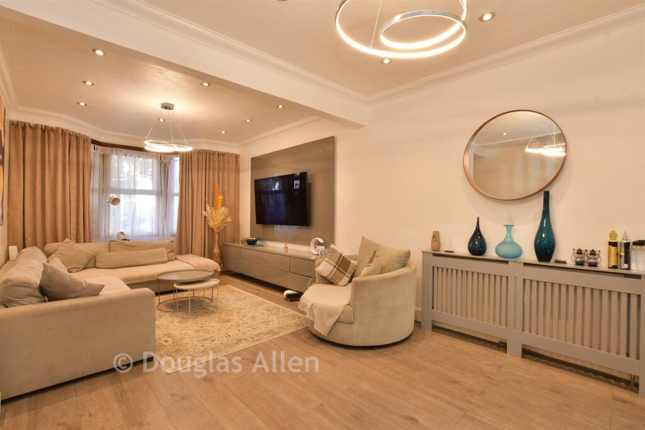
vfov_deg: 73.8
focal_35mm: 16
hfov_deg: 96.7
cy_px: 215
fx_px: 287
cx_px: 322
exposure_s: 1/4
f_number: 8
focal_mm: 11
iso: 100
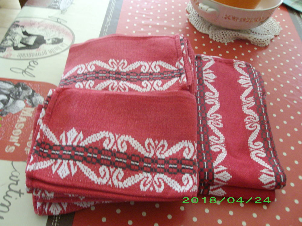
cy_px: 113
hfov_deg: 51.4
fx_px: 314
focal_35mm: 36
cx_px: 151
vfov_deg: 39.7
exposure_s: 1/40
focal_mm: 6
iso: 320
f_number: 2.7
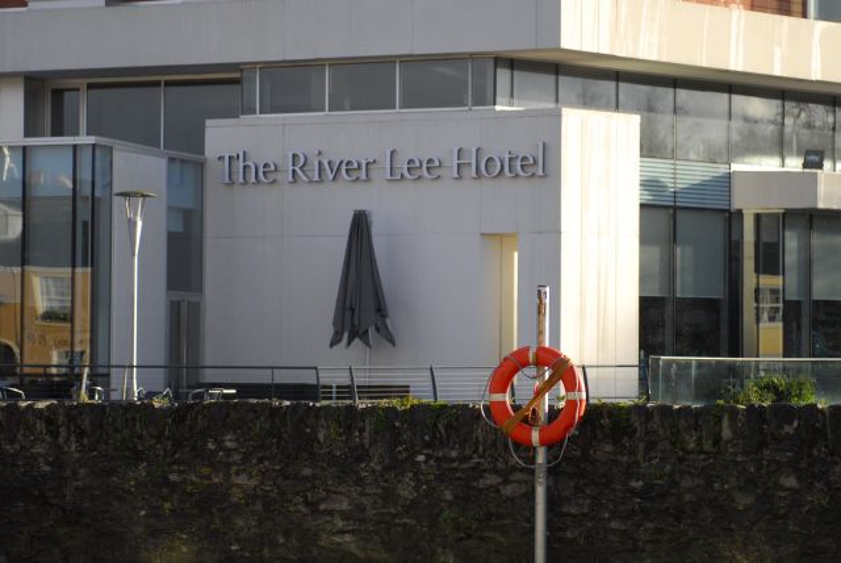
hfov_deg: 19.4
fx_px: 2455
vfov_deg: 13.1
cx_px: 420
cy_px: 282
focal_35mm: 105
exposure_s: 1/2500
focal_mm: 70
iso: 500
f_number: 2.8
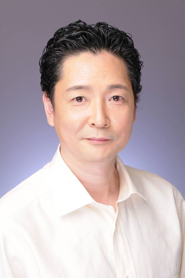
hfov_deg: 12.2
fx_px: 867
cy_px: 139
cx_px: 92
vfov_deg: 18.2
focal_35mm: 112
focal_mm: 75
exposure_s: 1/80
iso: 200
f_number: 11
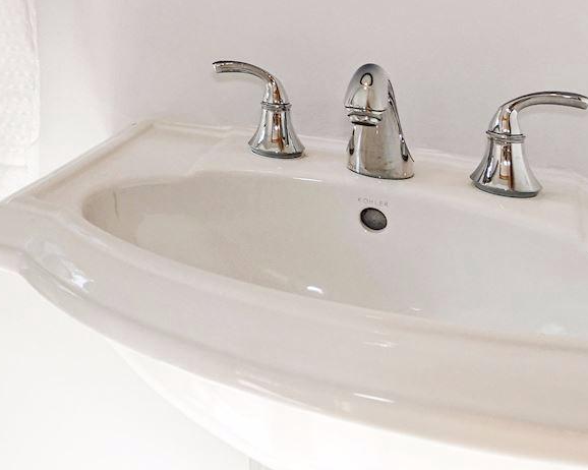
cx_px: -163
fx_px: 905
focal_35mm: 52
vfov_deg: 25.6
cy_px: -120
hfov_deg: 29.5
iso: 500
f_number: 8
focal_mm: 16
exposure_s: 1/50
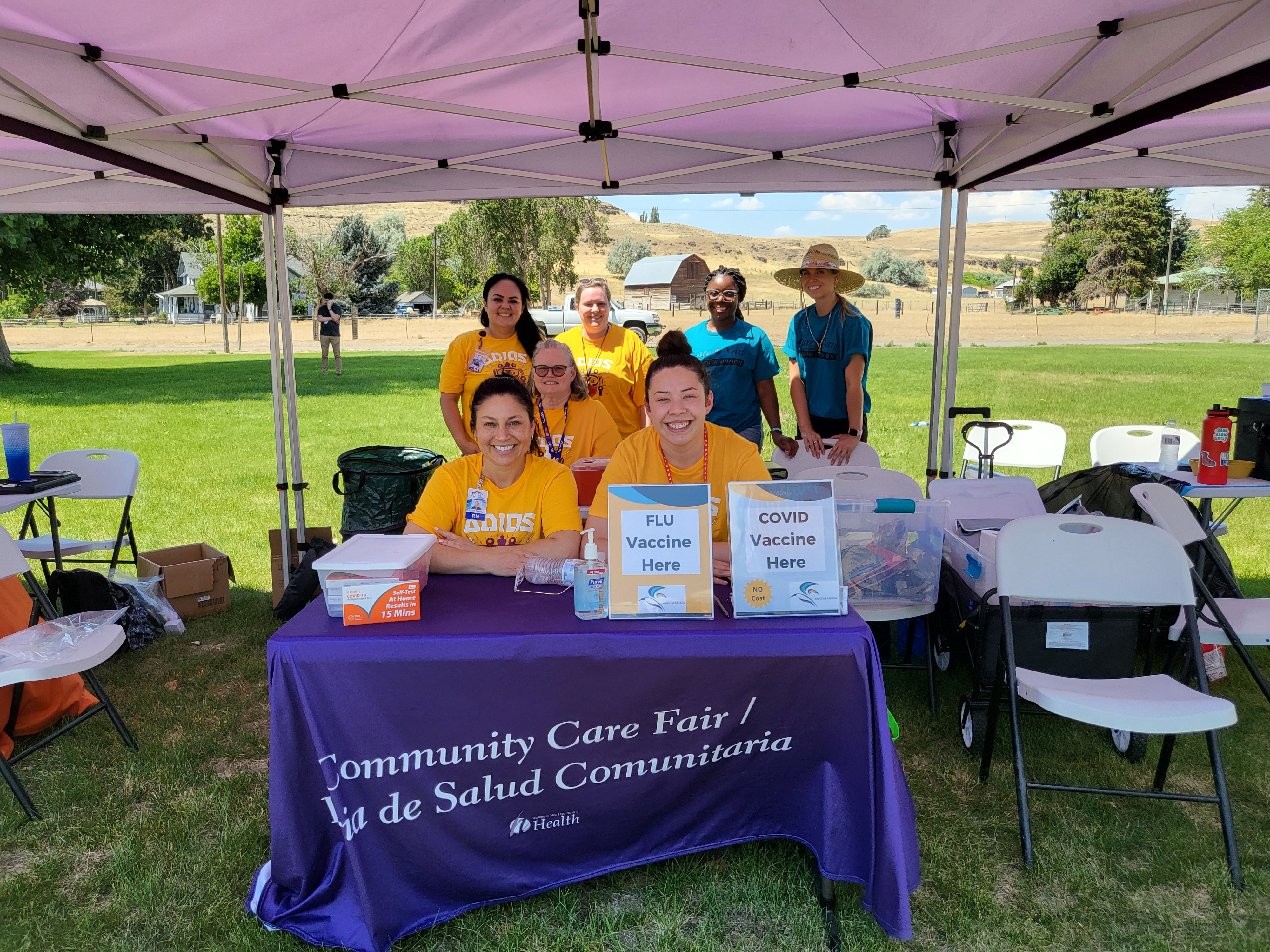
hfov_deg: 67.3
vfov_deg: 53.1
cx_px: 635
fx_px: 954
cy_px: 476
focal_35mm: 26
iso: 50
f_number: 1.8
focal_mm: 4.25
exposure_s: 1/1096
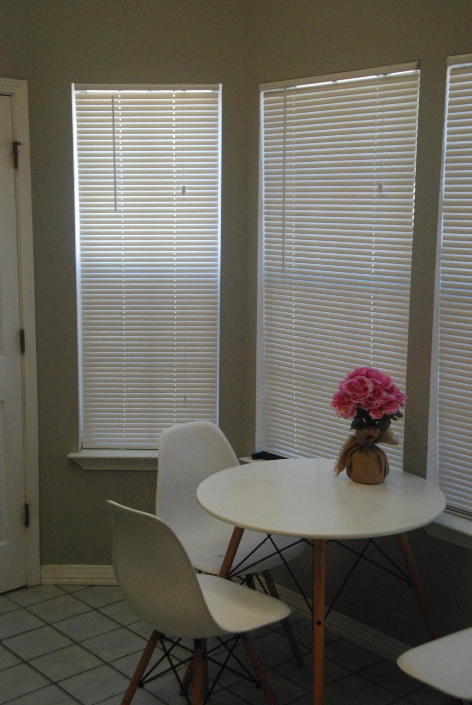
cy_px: 352
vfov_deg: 41.1
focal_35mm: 48
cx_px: 236
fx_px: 942
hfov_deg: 28.1
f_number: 6.3
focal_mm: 32
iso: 1600
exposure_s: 1/160
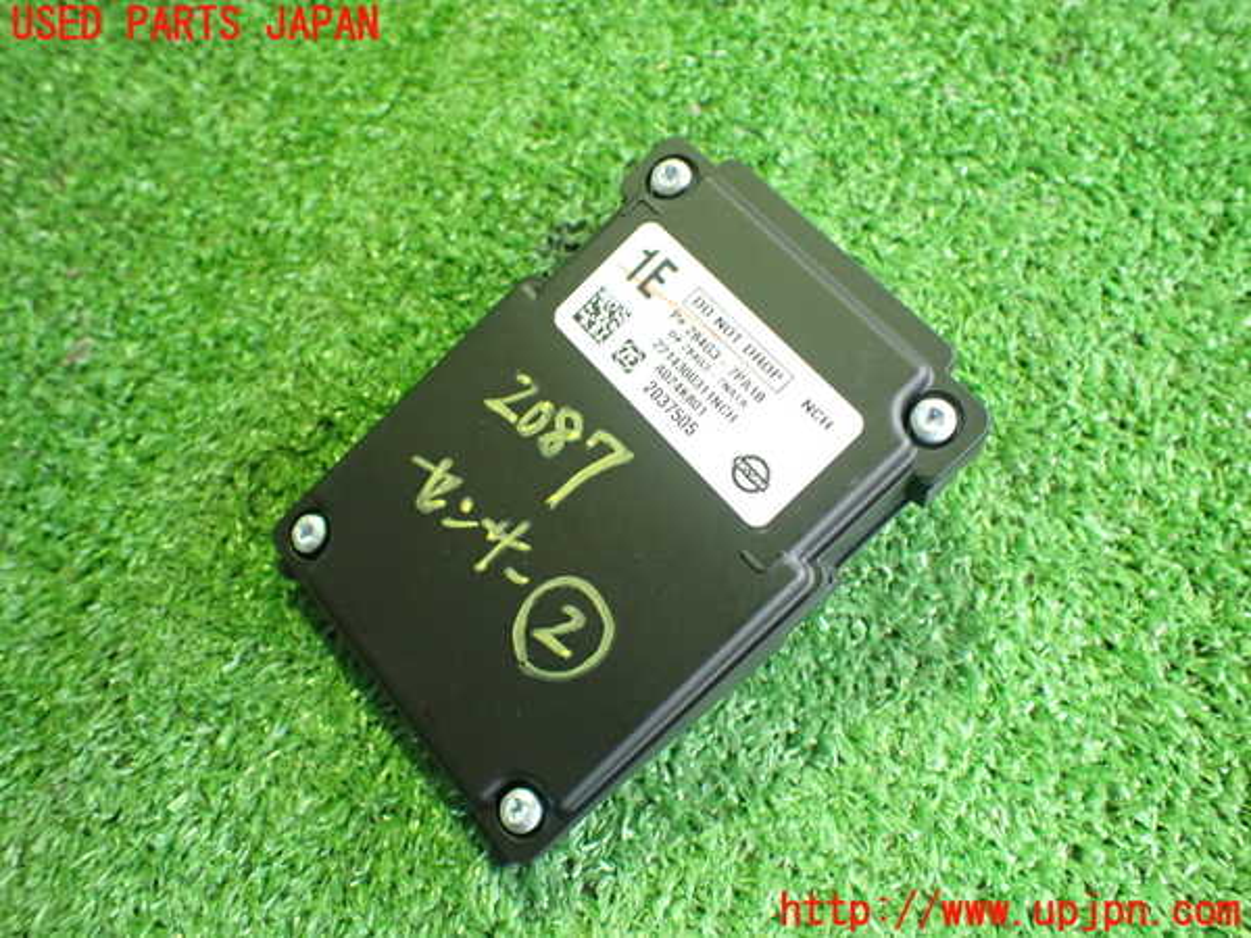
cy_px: 469
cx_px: 626
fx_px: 1084
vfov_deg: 46.8
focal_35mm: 30
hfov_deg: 60.0
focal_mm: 5.4
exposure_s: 1/40
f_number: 2.3
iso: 800
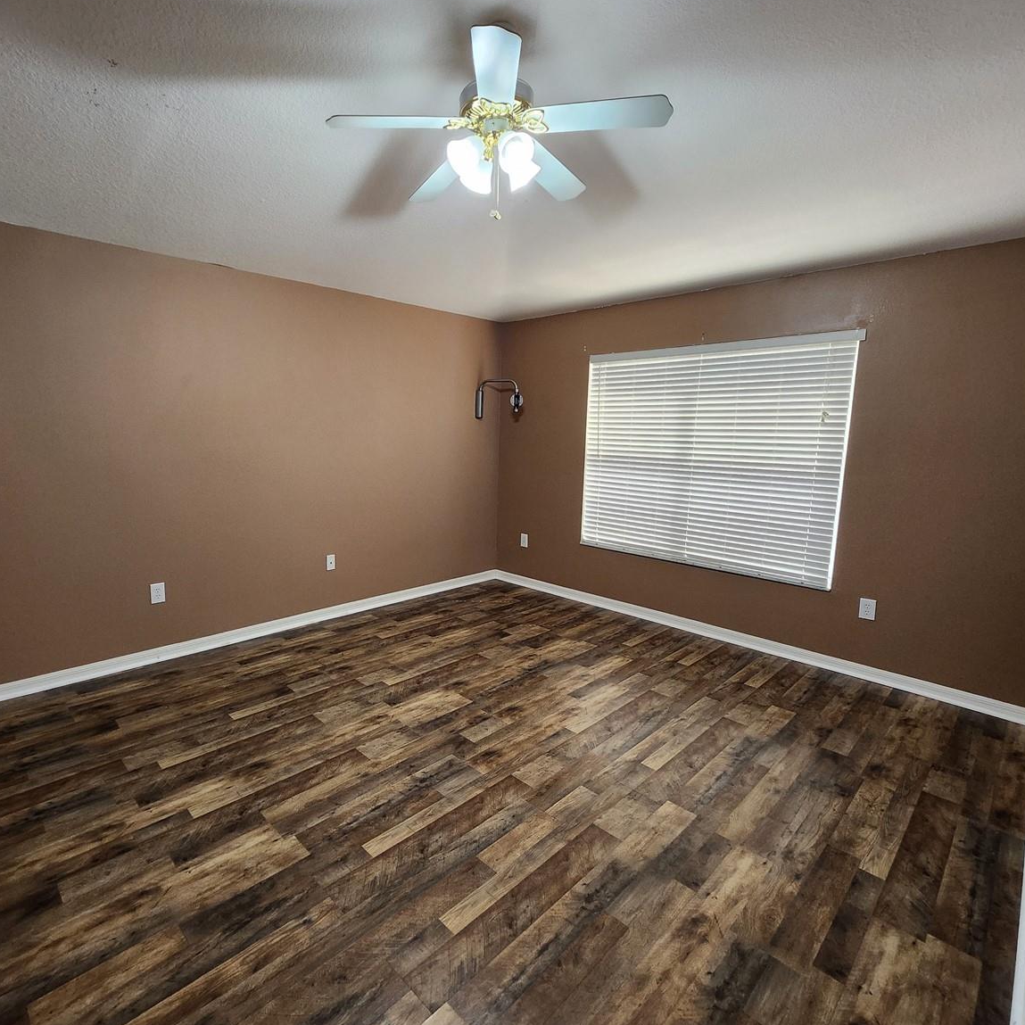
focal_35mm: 16
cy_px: 508
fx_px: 536
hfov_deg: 87.2
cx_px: 466
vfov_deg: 87.4
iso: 125
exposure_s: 1/60
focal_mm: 1.74
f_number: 2.2
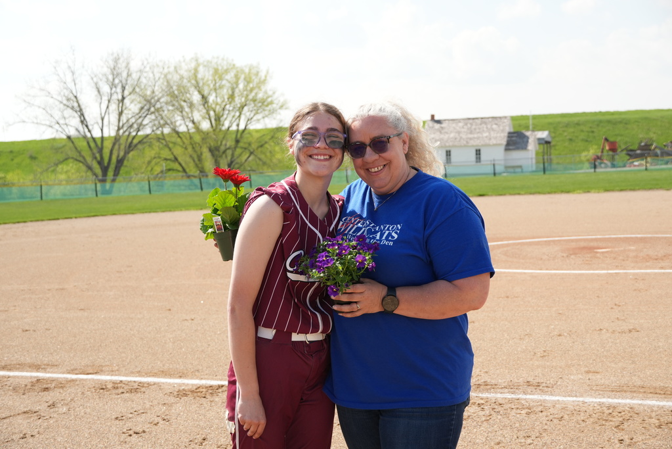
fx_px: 980
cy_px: 224
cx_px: 336
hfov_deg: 37.8
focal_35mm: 52
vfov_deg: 25.8
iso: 250
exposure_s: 1/1000
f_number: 4.5
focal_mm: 35
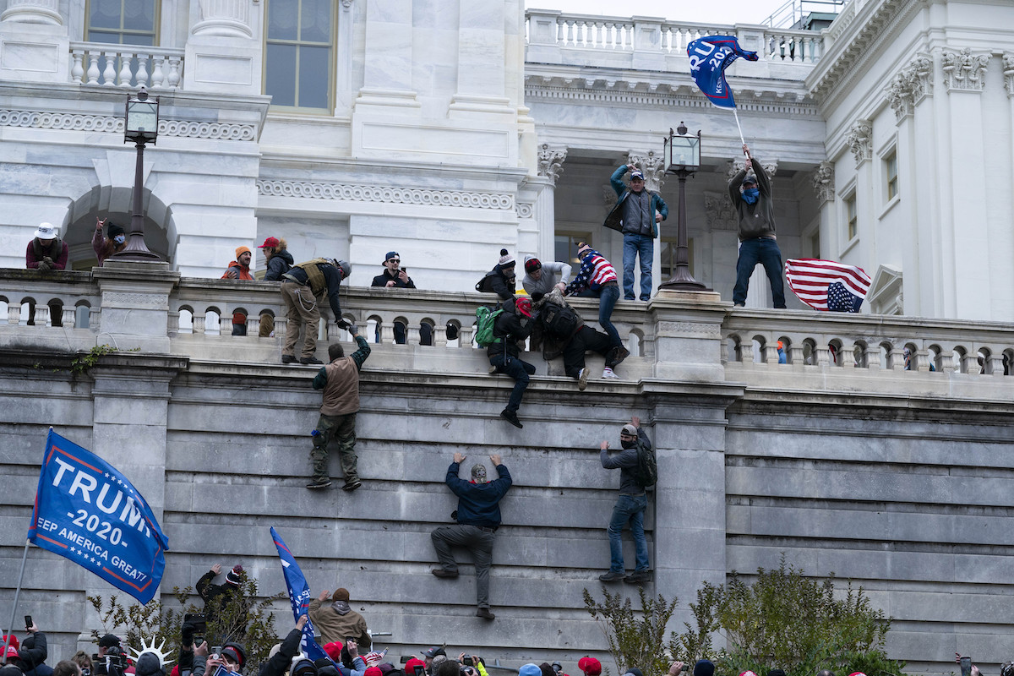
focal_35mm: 101
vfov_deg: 13.6
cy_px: 338
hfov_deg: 20.2
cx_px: 507
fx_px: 2845
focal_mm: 101
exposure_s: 1/640
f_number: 7.1
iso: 1250
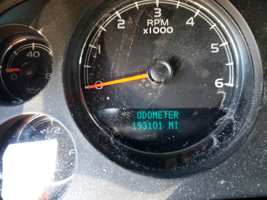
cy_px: 100
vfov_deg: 53.1
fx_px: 201
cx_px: 134
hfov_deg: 67.3
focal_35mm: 26
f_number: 1.5
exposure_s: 1/40
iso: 304
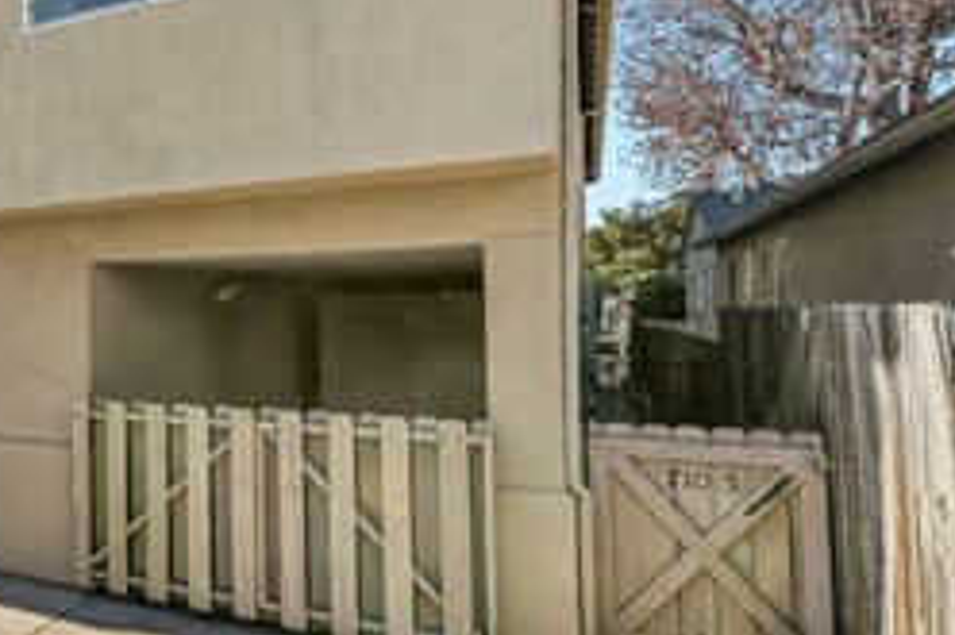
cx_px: -89
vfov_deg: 41.9
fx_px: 822
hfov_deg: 45.6
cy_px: 229
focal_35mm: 31
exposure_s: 1/500
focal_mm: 12
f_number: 8
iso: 250
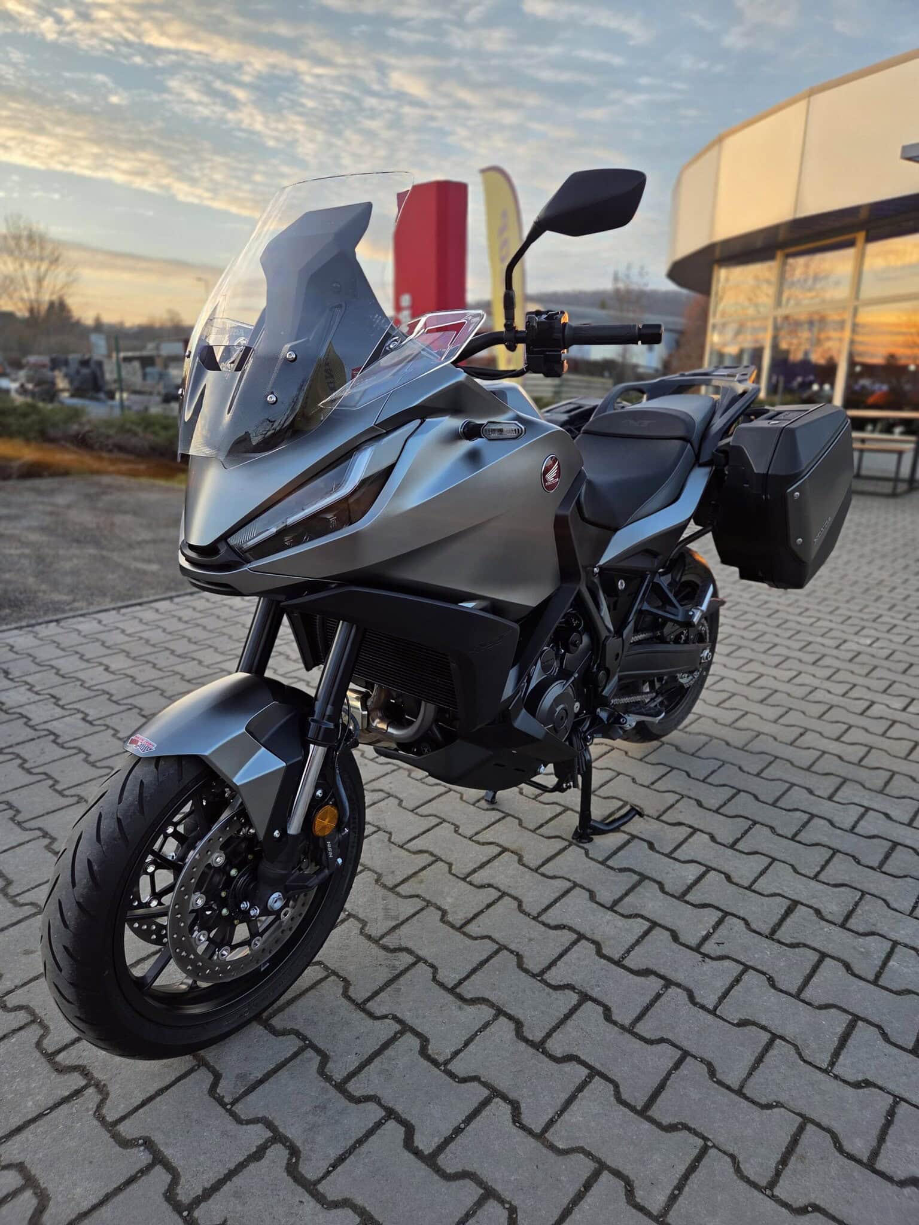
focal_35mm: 23
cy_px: 612
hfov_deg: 58.9
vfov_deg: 73.9
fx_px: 814
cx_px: 460
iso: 32
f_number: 1.8
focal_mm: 5.4
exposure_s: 1/180
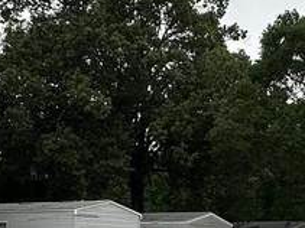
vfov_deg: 16.2
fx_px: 749
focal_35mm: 85
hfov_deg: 22.8
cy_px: 313
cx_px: 239
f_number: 2.2
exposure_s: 1/1618
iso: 40
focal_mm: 2.22
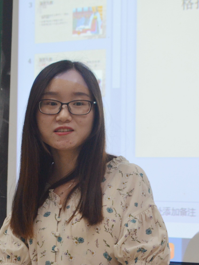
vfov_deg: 14.3
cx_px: 57
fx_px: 1058
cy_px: 148
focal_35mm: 138
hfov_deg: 10.7
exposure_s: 1/45
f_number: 5.3
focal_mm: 44
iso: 800
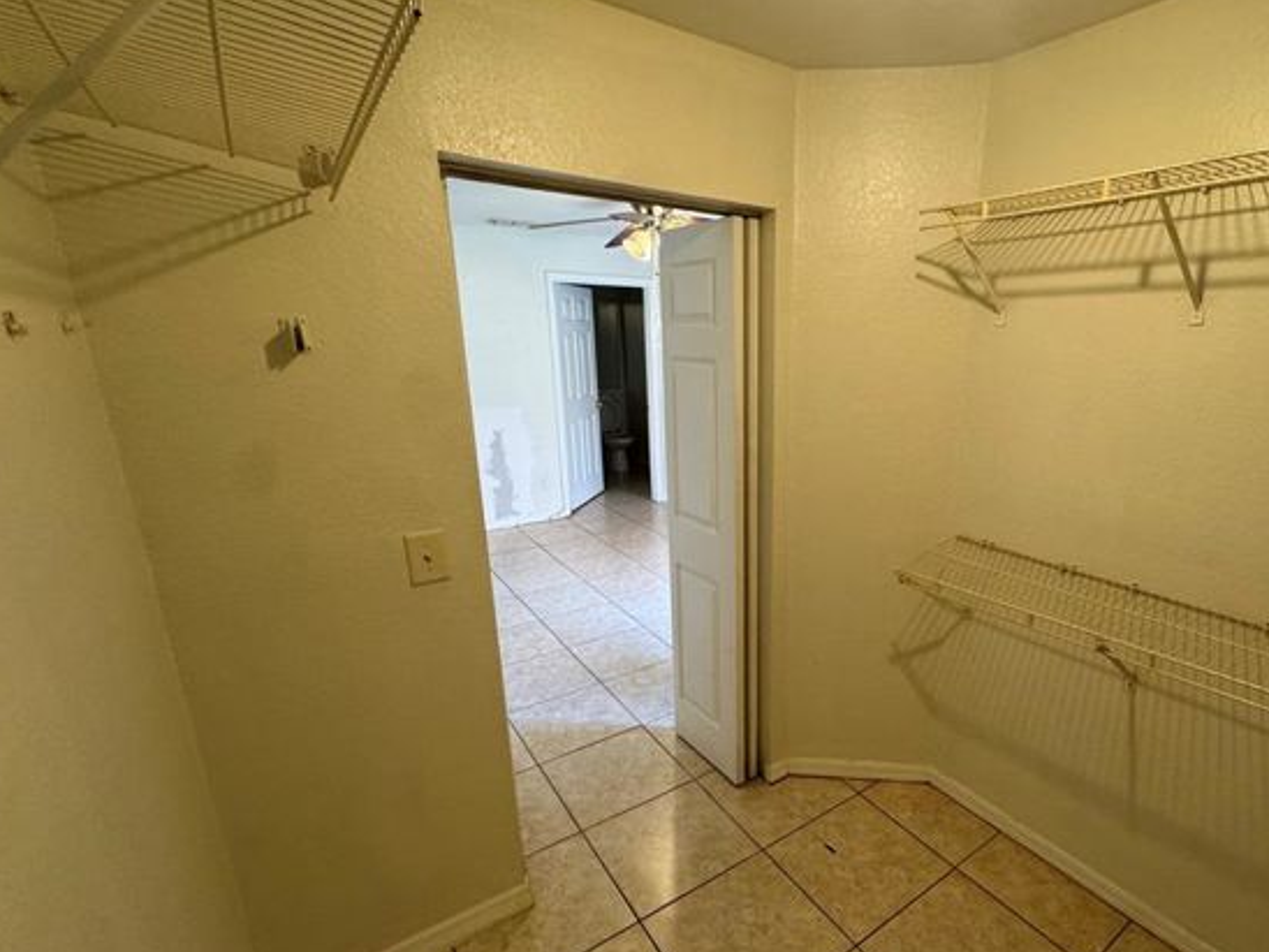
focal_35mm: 18
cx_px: 791
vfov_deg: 71.5
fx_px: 660
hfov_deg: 86.1
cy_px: 517
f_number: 2.2
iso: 200
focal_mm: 2.22
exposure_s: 1/60
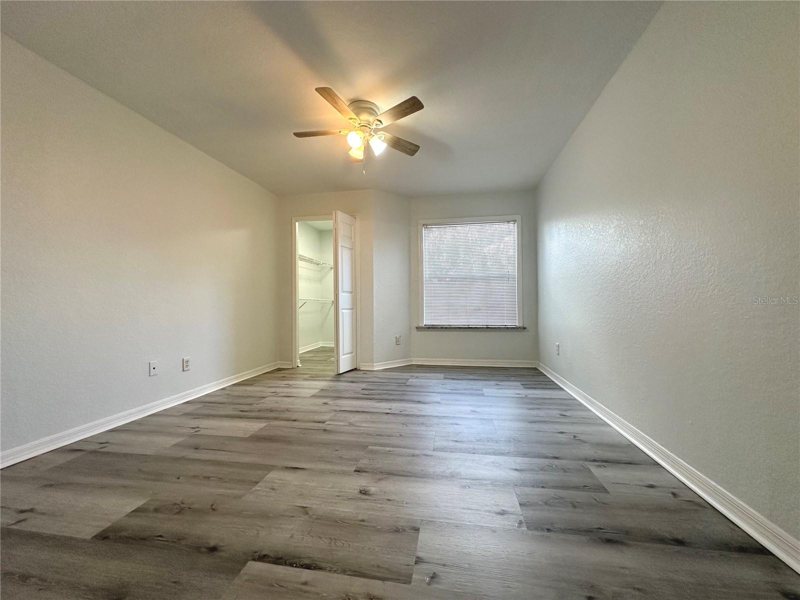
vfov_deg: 85.7
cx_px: 400
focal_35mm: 14
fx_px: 324
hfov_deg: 102.1
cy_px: 300
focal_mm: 2.22
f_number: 2.2
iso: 125
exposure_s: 1/120
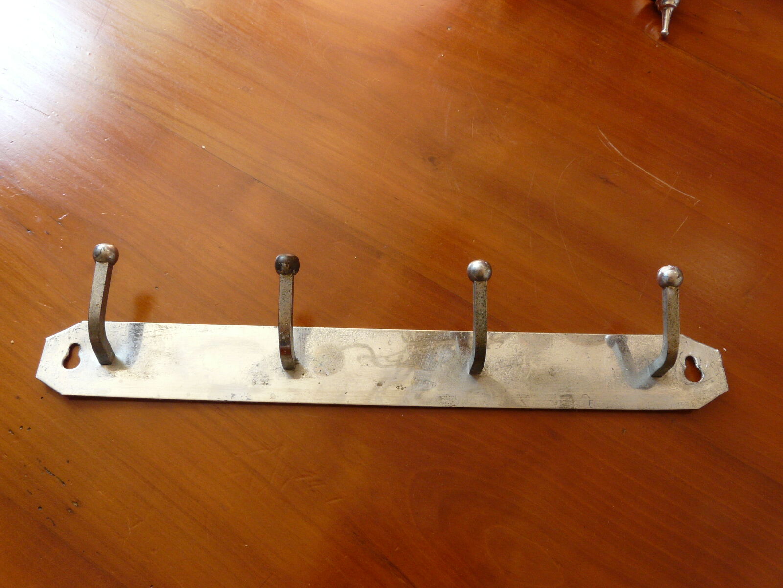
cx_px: 392
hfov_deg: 63.4
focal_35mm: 28
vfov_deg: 49.7
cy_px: 294
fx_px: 633
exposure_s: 1/15
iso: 200
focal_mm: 4.6
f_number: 5.6
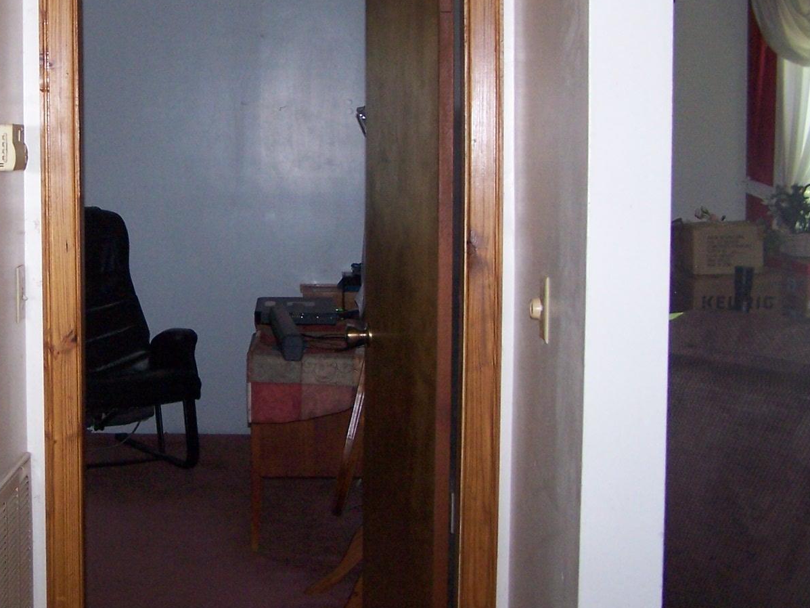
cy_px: 188
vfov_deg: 22.5
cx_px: 164
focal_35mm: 65
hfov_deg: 29.2
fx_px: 1521
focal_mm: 6.3
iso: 140
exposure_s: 1/60
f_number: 2.8
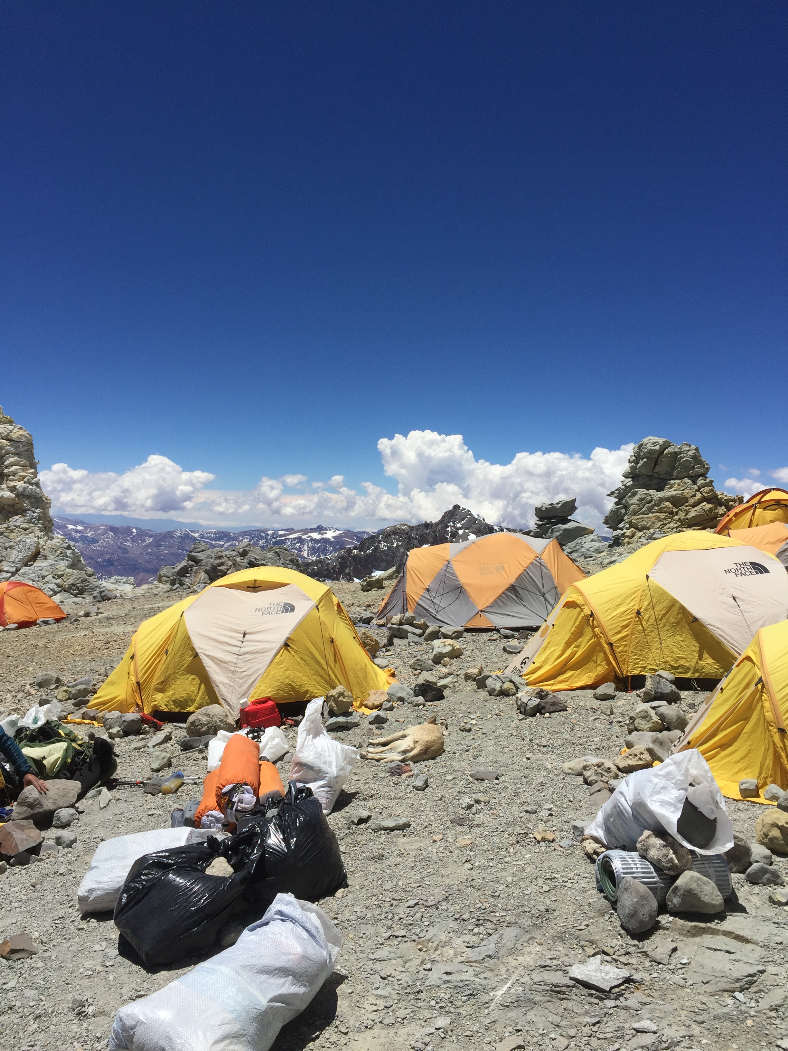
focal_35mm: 29
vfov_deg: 61.7
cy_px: 526
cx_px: 394
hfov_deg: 48.2
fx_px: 880
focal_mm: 4.15
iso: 32
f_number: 2.2
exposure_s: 1/4405
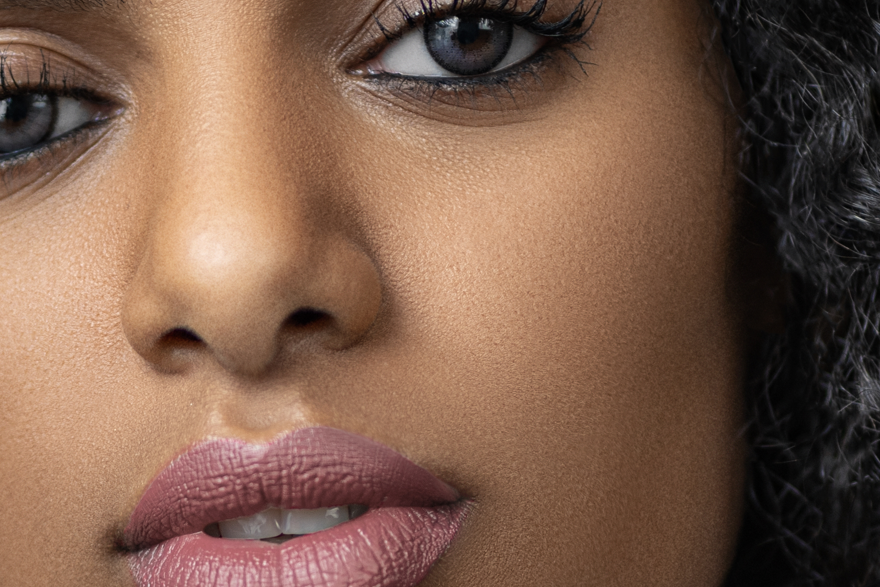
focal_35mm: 348
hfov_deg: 5.9
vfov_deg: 3.9
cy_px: 469
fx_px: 8505
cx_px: 206
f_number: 1.8
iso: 320
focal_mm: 85
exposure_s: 1/160
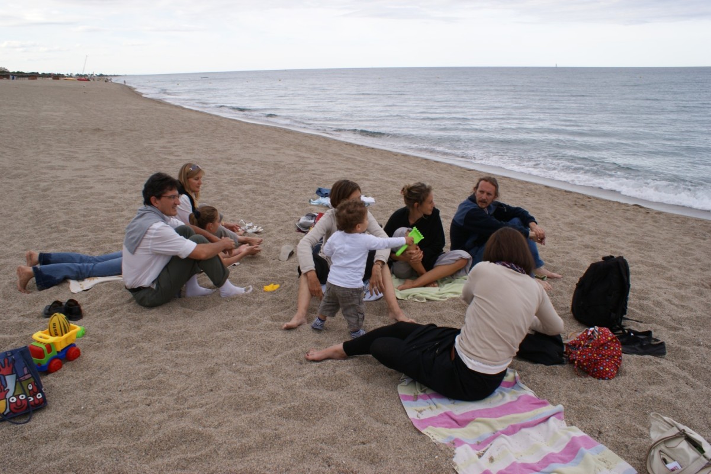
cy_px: 237
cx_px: 356
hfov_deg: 61.9
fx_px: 592
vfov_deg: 43.6
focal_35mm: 30
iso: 100
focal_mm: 20
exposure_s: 1/60
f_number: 8
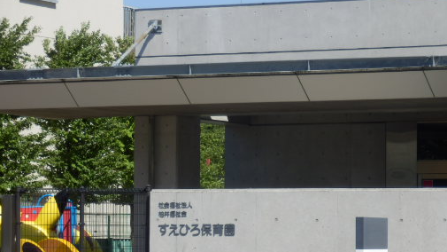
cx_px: 254
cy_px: 187
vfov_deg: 5.8
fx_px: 2489
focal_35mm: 210
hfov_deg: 10.3
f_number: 5.9
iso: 80
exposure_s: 1/400
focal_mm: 26.9
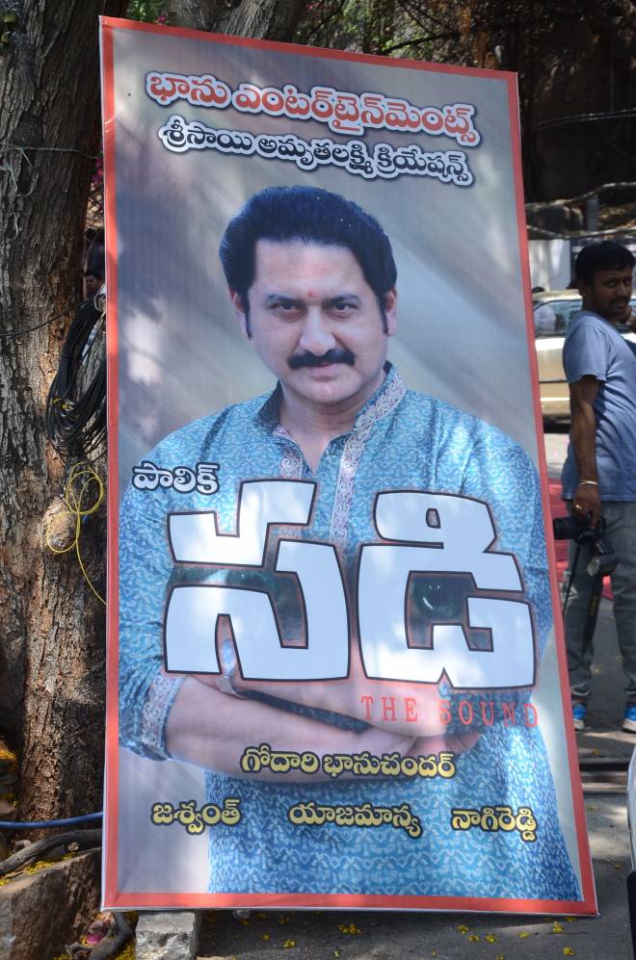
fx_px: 1917
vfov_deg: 28.1
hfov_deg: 18.8
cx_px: 318
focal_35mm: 72
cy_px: 480
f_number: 5.6
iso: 200
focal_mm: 48
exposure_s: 1/200
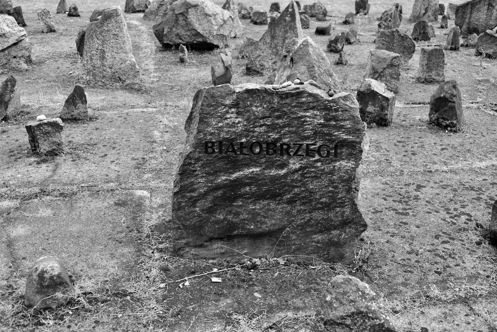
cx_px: 248
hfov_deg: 53.1
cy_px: 166
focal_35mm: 36
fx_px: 497
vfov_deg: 36.9
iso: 100
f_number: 5
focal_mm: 36
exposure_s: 1/100
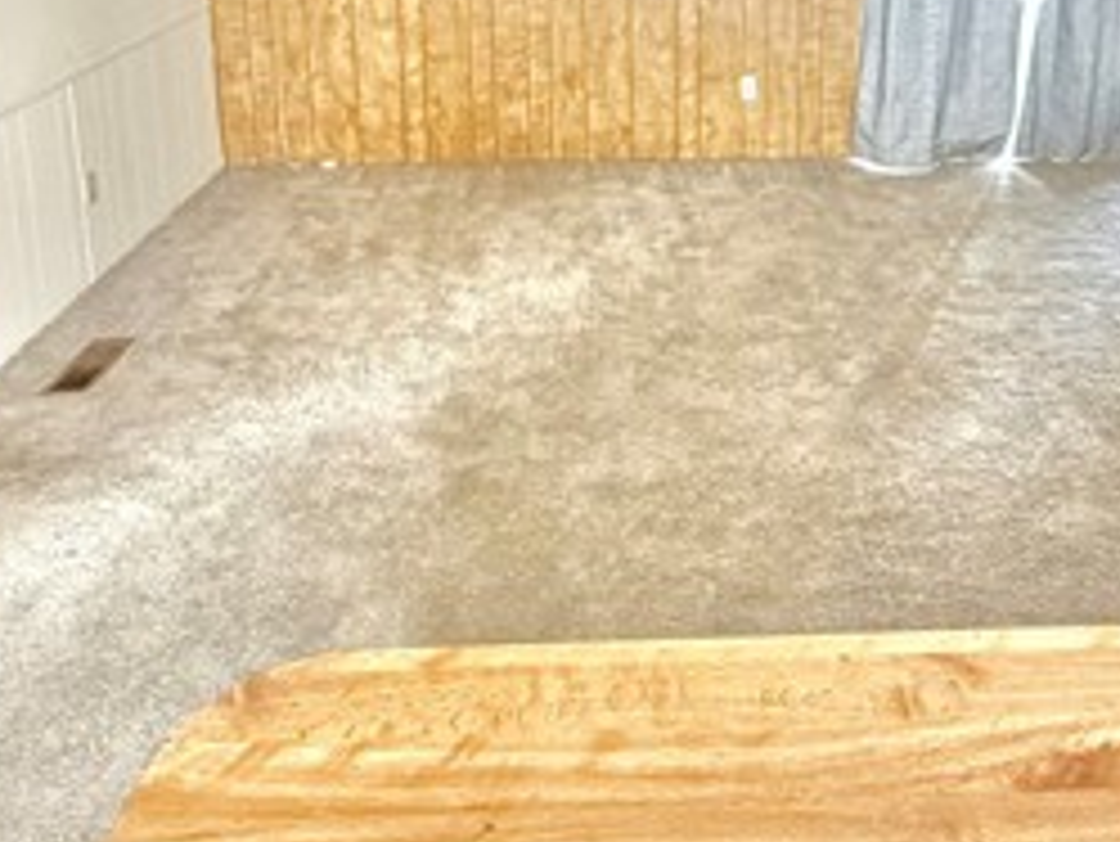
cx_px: 724
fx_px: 1165
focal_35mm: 36
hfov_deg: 50.6
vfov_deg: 35.8
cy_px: 0
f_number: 2.2
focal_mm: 2.22
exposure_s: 1/60
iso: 500
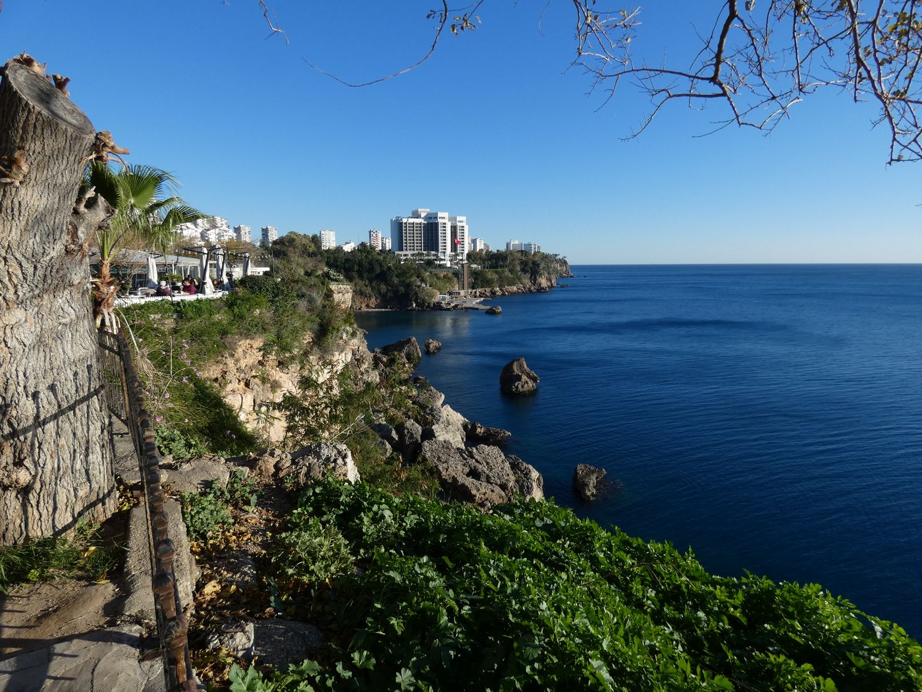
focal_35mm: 20
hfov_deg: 81.7
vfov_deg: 66.0
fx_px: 533
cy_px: 346
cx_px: 461
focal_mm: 3.6
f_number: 3.5
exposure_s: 1/1000
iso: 80
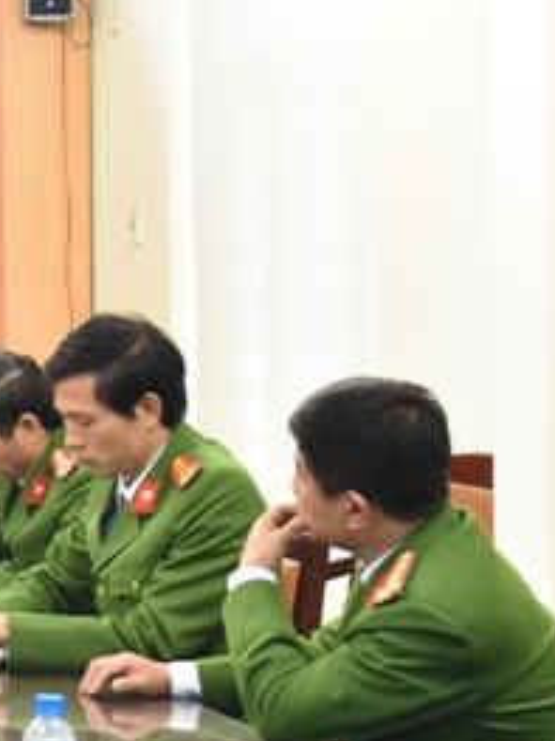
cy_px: 280
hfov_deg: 10.2
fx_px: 2803
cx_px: -631
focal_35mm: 131
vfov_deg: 15.0
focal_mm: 35
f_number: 4.5
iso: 2500
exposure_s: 1/40
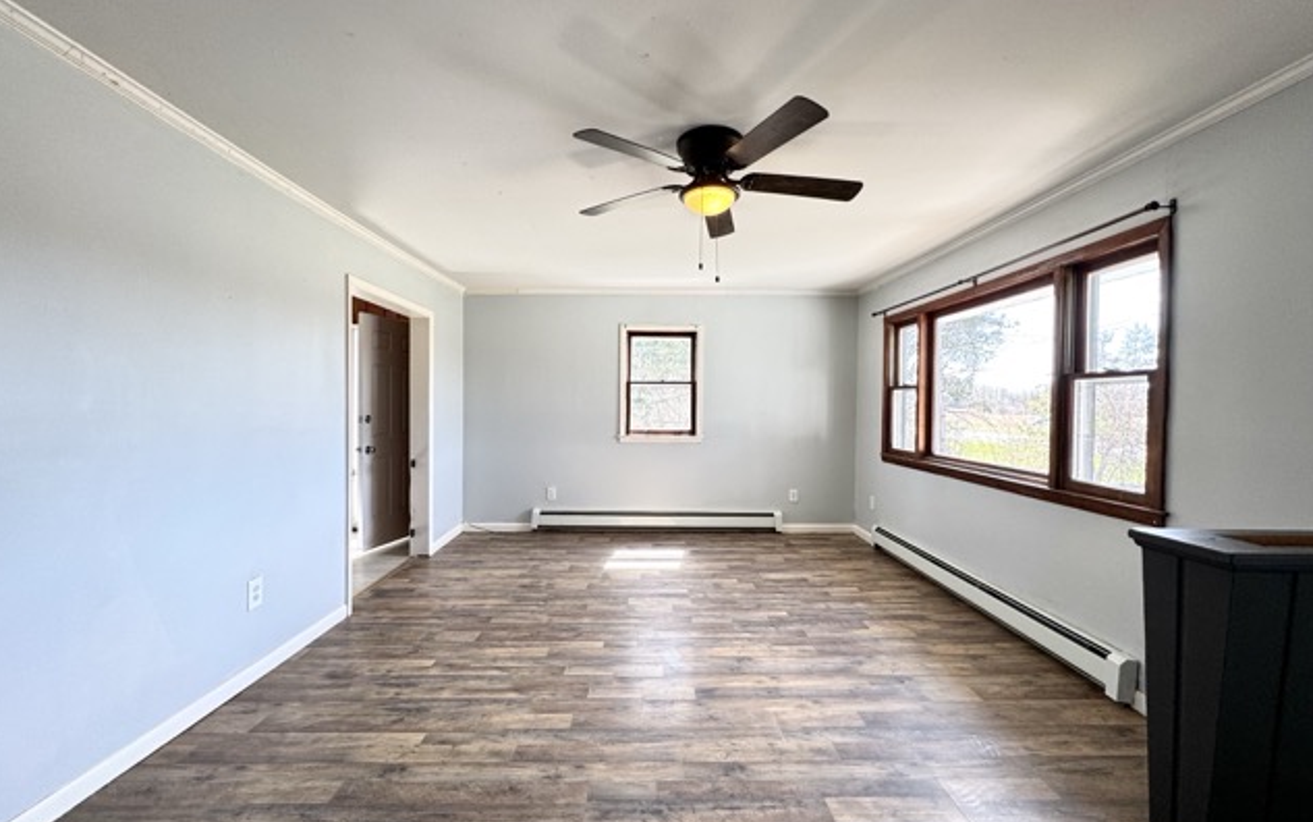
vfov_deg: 74.8
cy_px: 415
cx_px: 651
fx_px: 537
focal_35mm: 15
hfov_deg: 101.4
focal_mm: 2.22
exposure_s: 1/99
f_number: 2.2
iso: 80
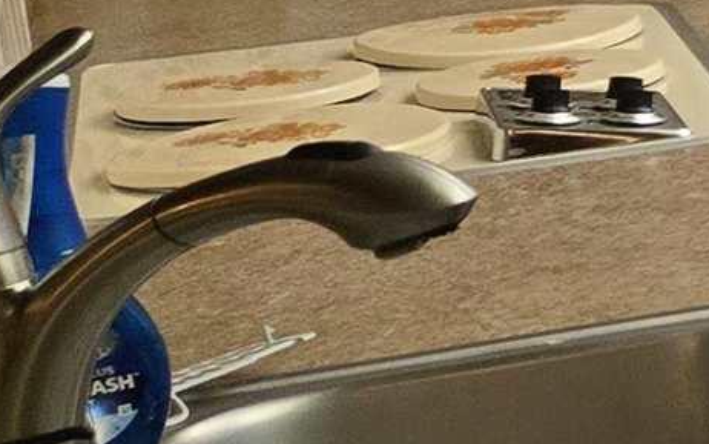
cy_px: 38
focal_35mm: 162
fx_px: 3131
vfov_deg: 8.1
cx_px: 2139
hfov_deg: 9.8
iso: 200
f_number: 1.8
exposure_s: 1/120
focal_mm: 5.4
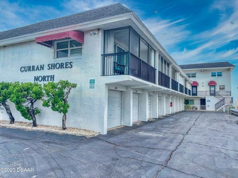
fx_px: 179
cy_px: 89
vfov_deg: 53.1
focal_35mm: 26
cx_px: 119
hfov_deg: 67.3
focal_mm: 4.2
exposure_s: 1/5291
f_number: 1.6
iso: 50
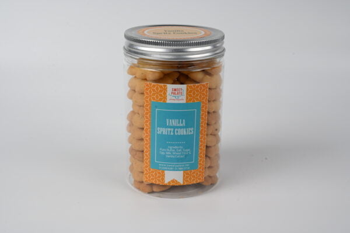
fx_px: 486
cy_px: 116
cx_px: 175
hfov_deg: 39.6
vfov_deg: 26.9
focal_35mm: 50
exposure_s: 1/15
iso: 500
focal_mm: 50
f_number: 13
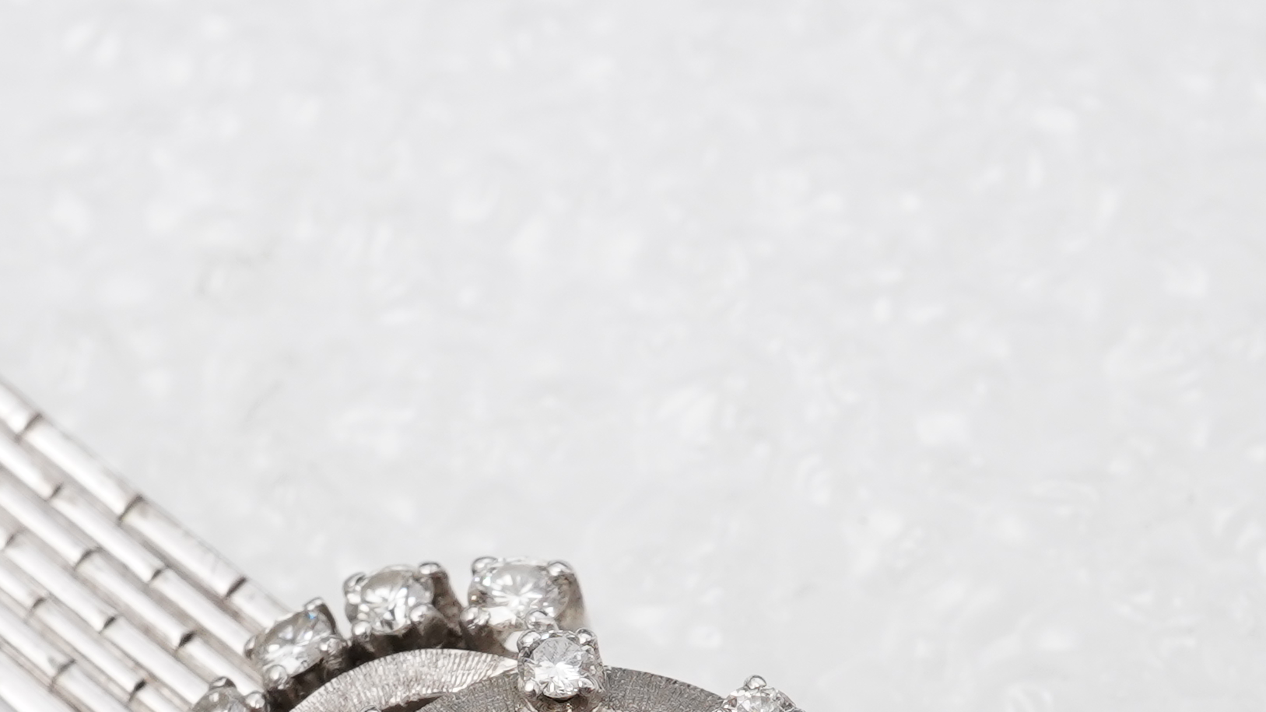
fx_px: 3827
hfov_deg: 18.8
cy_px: 972
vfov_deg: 10.4
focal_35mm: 114
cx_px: 615
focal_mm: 30
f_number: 20
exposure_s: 1/125
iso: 500
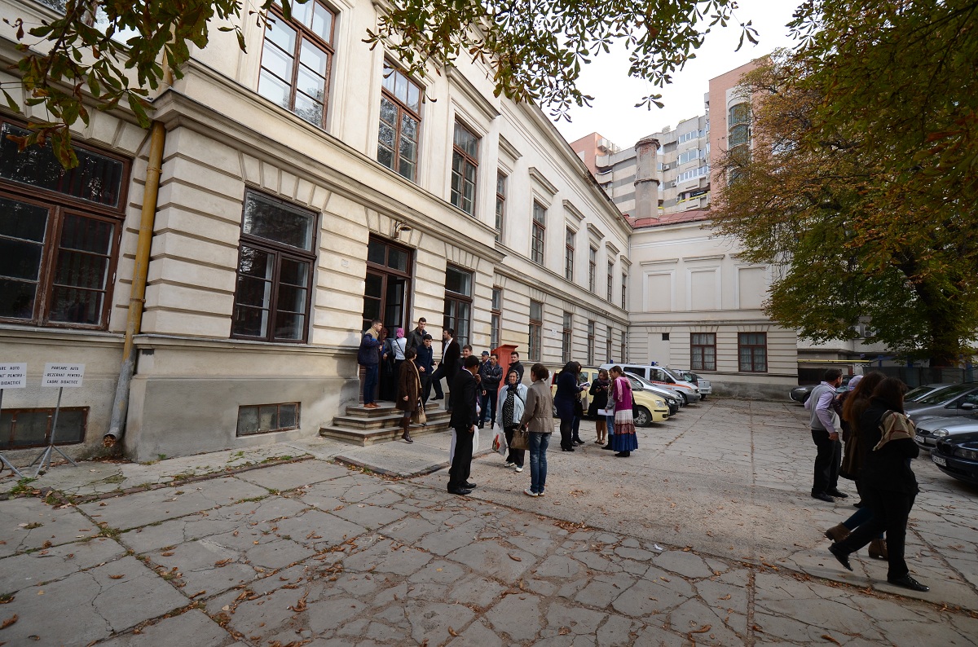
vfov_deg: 77.0
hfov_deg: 100.5
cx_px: 489
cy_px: 324
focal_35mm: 15
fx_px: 407
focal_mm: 10
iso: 100
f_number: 6.3
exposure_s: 1/250
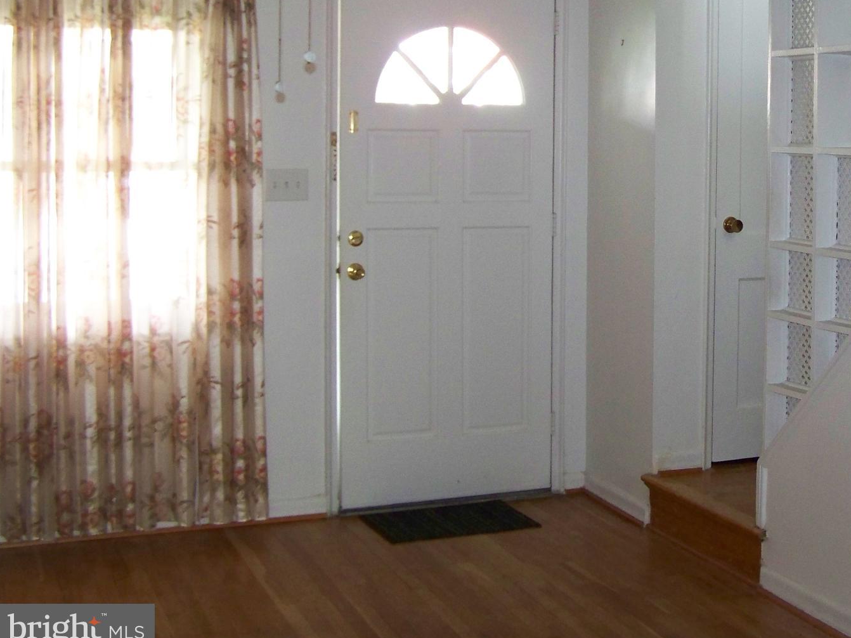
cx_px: 646
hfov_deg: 32.6
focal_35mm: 58
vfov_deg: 25.0
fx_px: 1426
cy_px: 169
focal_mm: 6.3
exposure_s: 1/30
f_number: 2.8
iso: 200
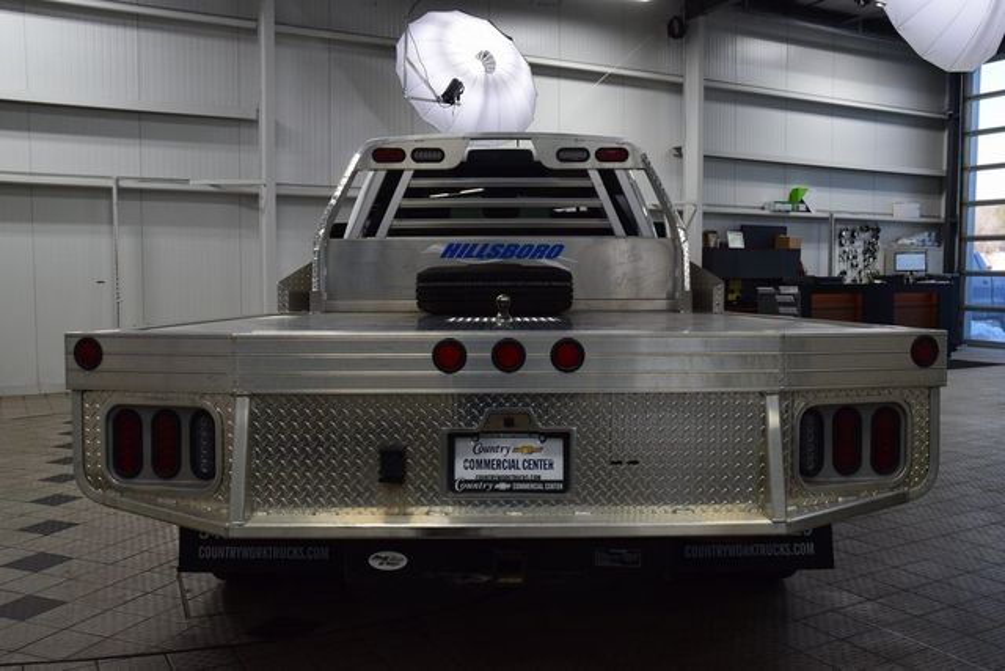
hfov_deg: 57.2
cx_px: 502
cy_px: 336
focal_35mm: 33
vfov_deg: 40.0
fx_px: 921
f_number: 8
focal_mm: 22
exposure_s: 1/60
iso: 1000
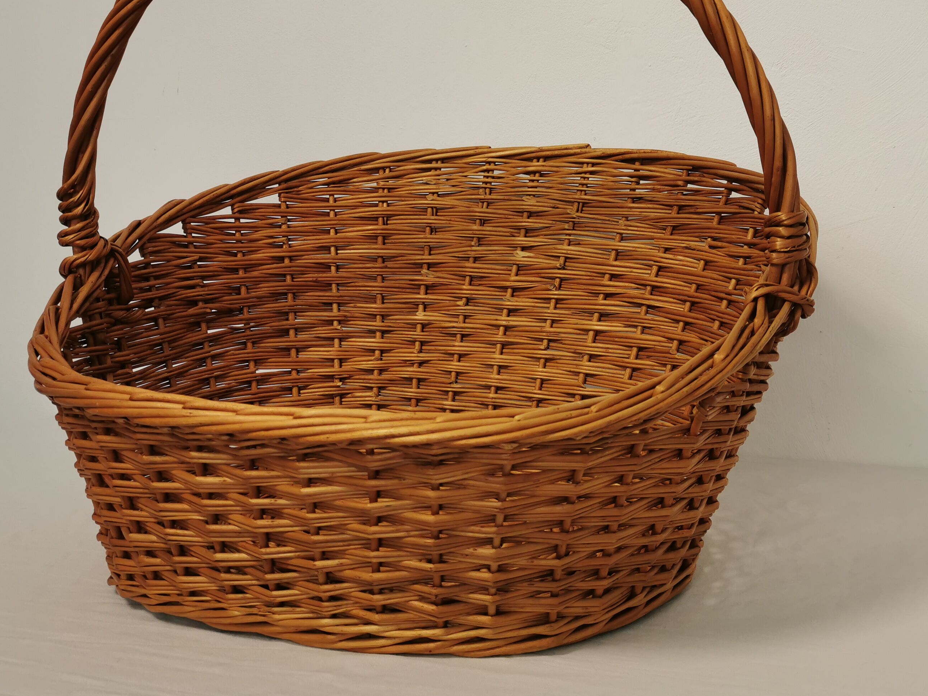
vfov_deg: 37.3
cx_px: 559
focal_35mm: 38
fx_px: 1019
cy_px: 231
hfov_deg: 48.7
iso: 80
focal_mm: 5.58
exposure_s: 1/100
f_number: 1.8
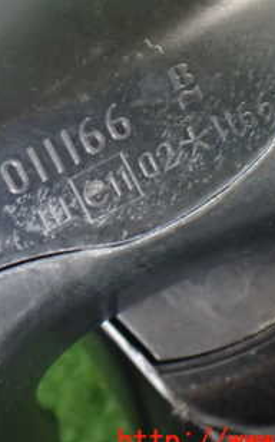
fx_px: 745
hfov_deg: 20.4
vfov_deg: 32.6
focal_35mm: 62
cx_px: 11
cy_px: 138
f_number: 2.3
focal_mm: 5.4
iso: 800
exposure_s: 1/50
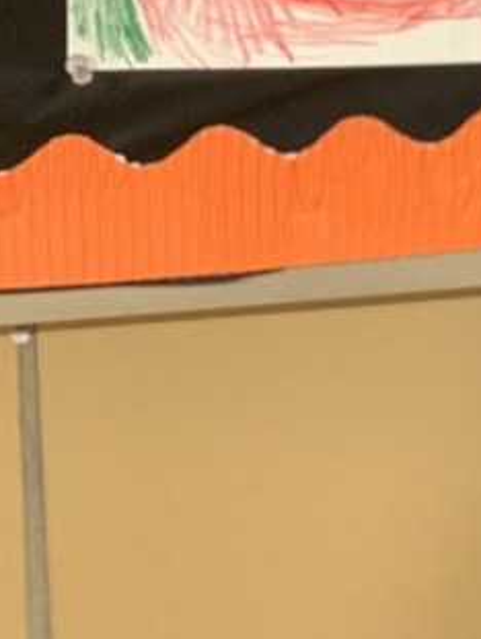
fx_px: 3162
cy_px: -370
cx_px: 773
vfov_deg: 11.0
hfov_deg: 8.5
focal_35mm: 171
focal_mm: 6
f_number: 2.4
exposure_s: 1/40
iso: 400
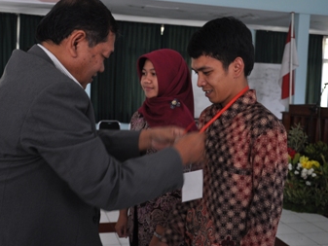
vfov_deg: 31.5
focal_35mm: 46
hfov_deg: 41.2
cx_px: 157
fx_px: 436
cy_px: 116
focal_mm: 24
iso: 640
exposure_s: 1/30
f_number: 3.8
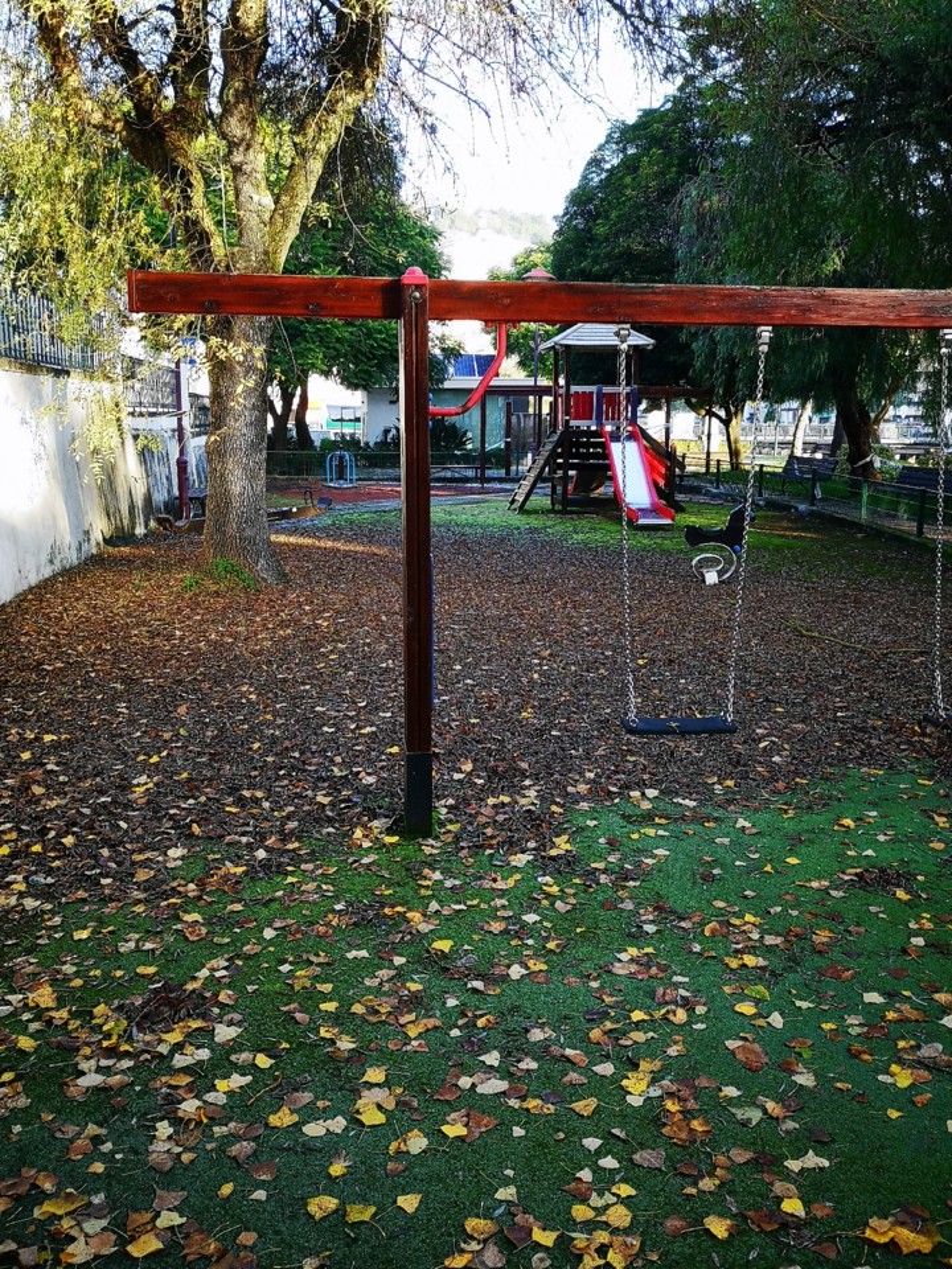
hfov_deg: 45.4
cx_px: 476
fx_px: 1137
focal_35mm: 31
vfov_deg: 58.4
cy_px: 634
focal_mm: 3.95
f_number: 1.8
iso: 50
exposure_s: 1/100
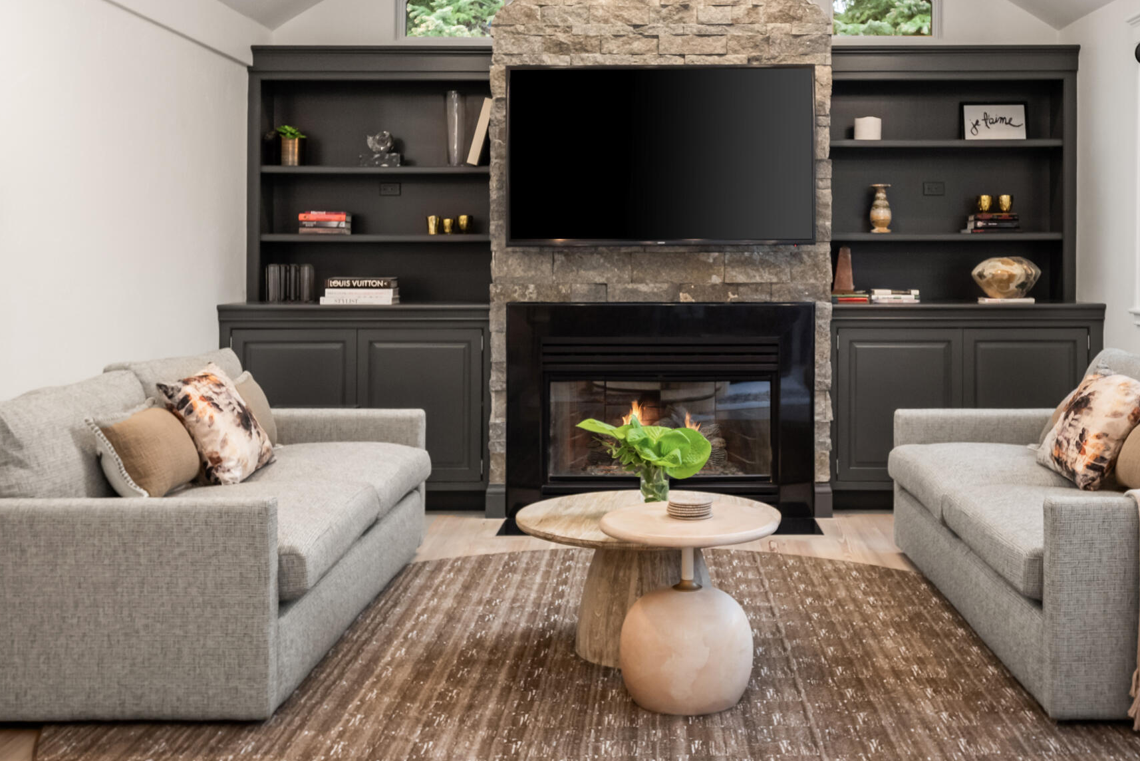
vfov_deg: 31.6
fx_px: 1330
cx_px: 695
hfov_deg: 46.1
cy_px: 247
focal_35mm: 42
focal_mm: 24
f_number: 7.1
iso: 800
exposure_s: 1/20
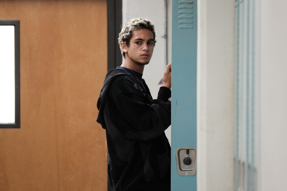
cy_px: 96
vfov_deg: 6.5
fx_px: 1674
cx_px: 144
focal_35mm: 210
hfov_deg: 9.8
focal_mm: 140
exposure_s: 1/250
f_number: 2.8
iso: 2000
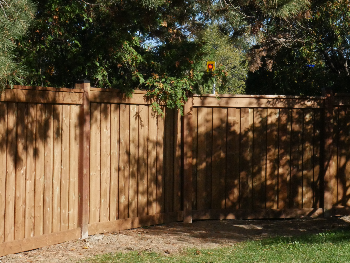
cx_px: 158
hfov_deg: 19.6
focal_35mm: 100
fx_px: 1012
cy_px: 110
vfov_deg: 14.8
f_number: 22
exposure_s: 1/640
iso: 3200
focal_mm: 42
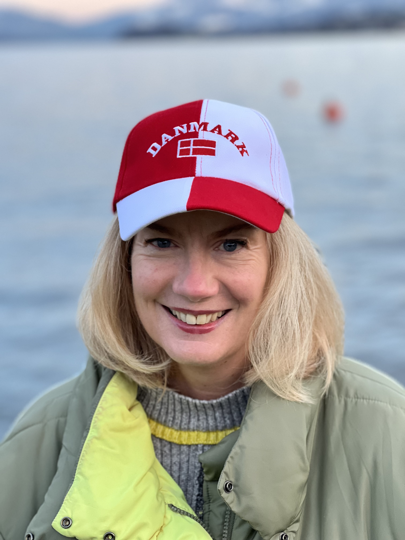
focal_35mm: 77
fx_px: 1201
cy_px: 270
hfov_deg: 19.1
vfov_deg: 25.3
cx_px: 202
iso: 250
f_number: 2.8
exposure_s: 1/63
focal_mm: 9
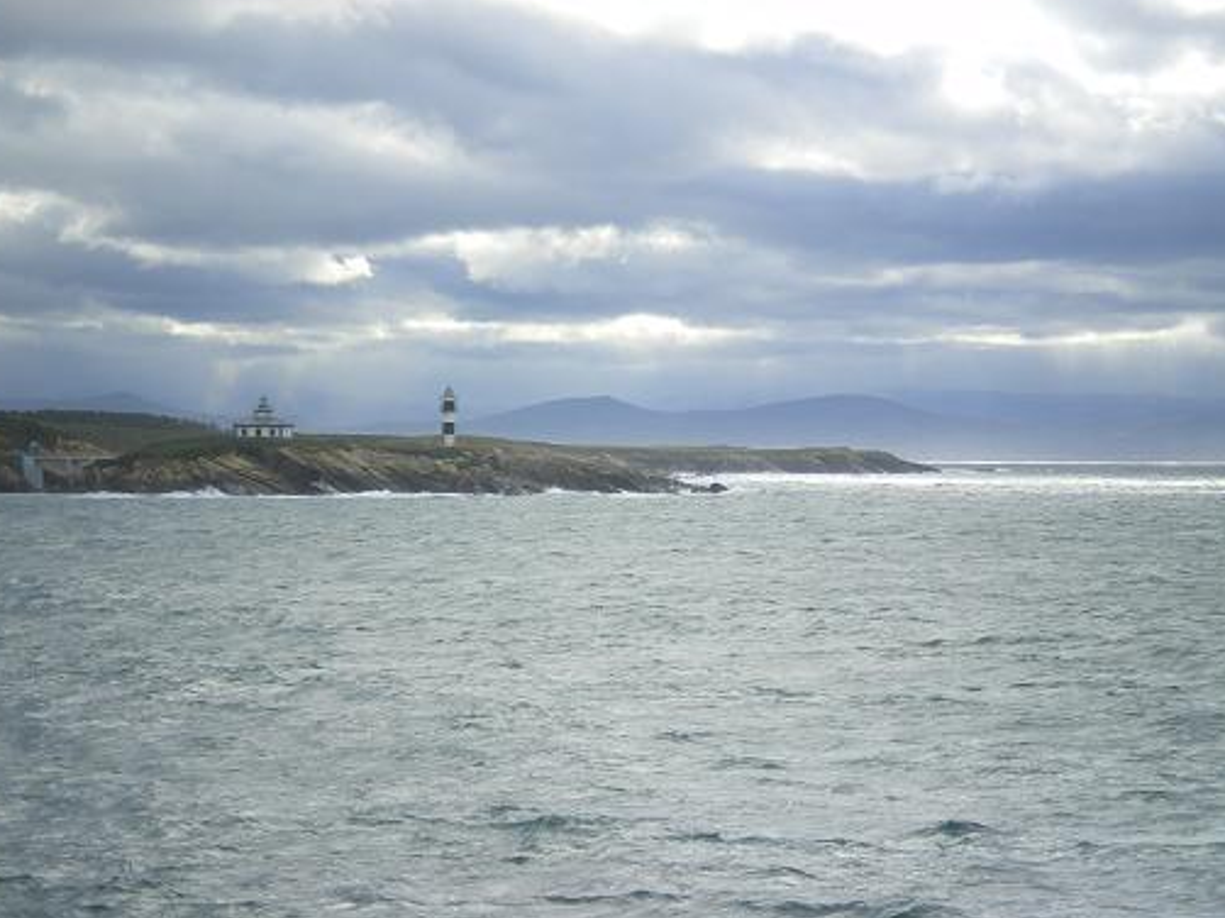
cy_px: 444
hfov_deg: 16.4
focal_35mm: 120
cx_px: 610
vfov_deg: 12.3
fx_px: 4245
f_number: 5.9
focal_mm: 18.9
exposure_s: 1/160
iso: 64
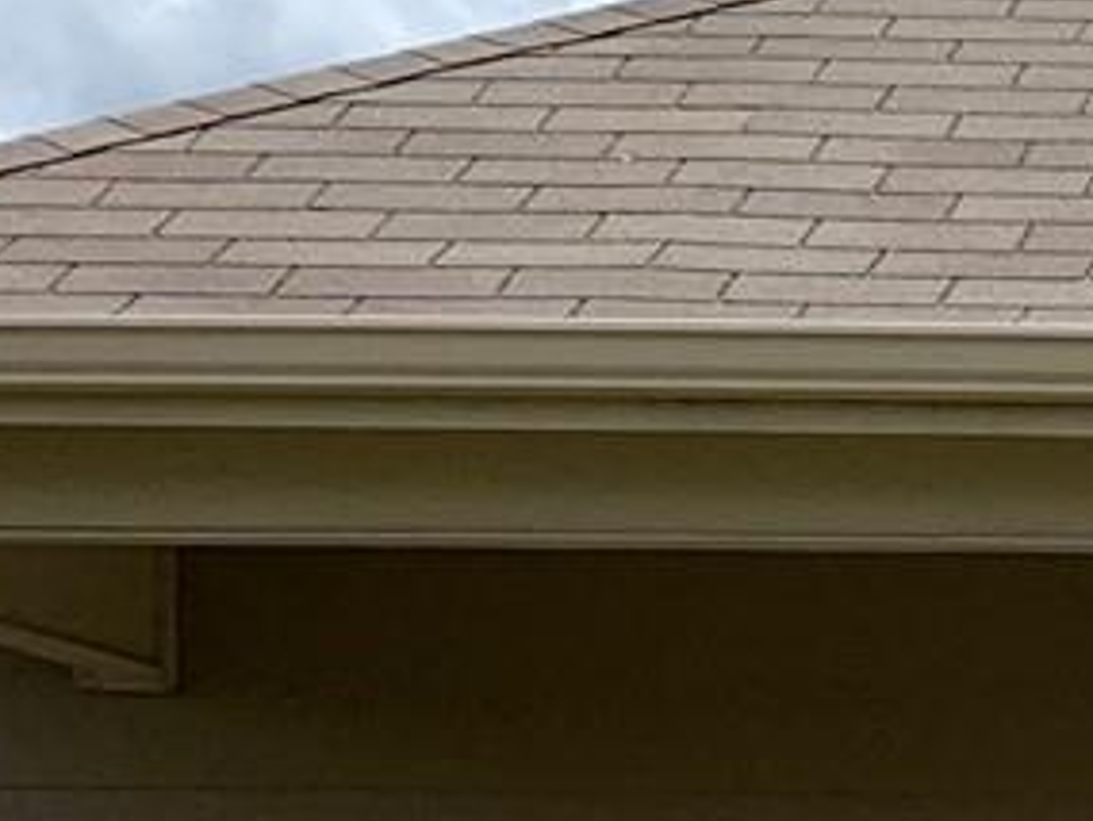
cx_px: 2527
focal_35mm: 187
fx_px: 5907
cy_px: 1251
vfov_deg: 7.8
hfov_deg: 9.5
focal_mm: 4.25
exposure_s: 1/2755
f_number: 1.8
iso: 25
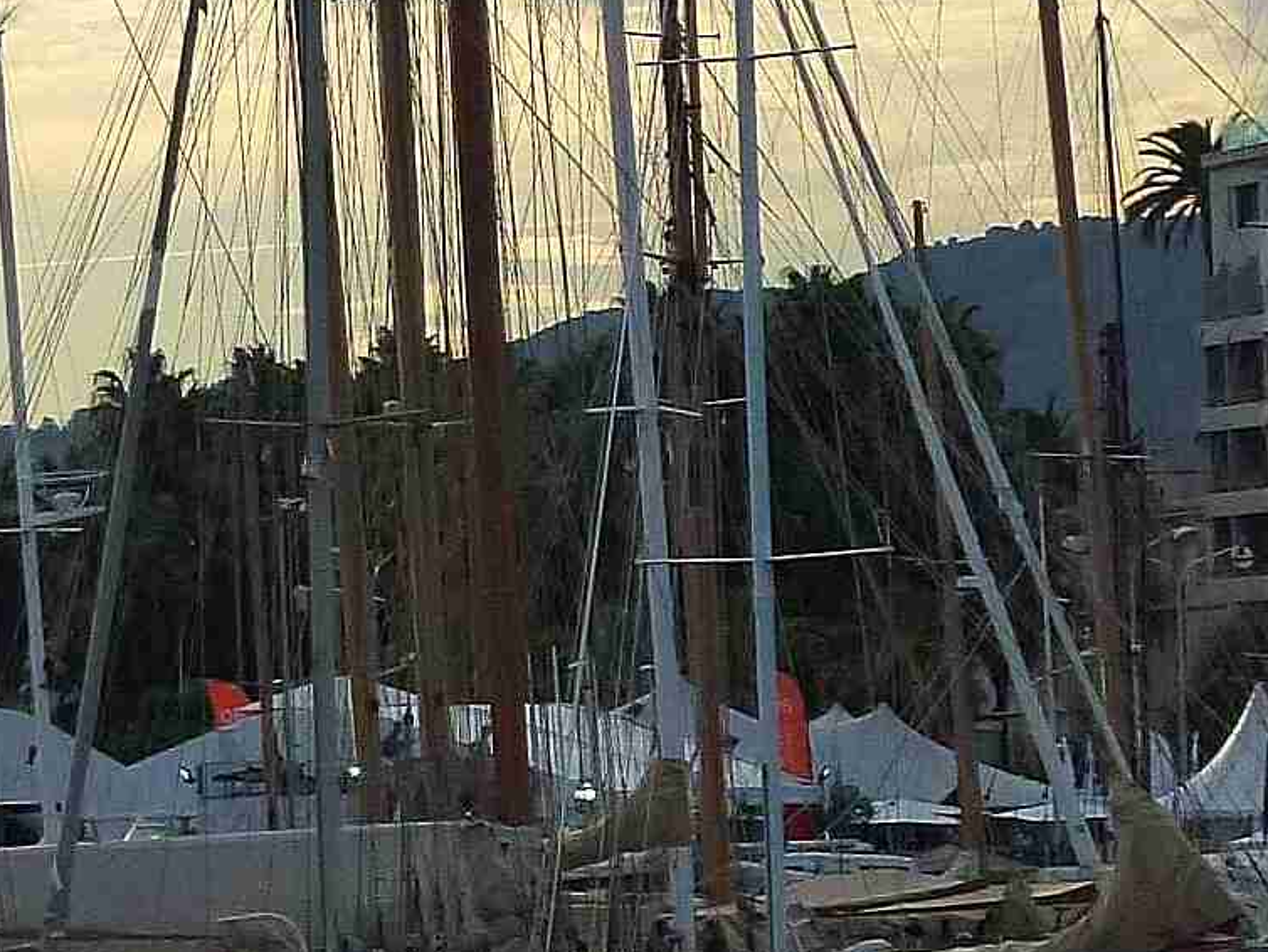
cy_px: 7
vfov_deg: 5.4
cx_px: -521
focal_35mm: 275
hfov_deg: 7.1
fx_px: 10077
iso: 160
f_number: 4.7
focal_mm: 13.6
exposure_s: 1/1300
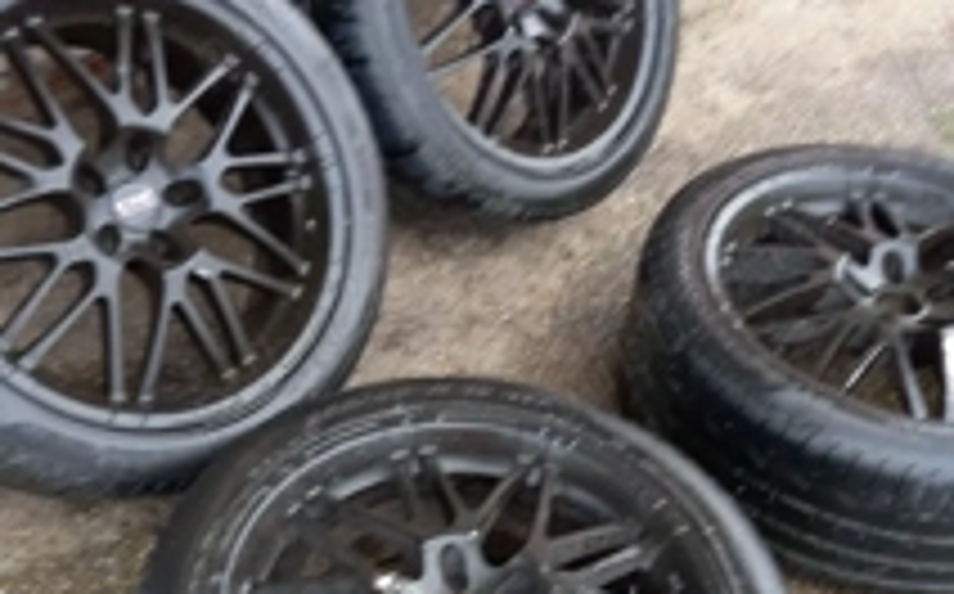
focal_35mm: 50
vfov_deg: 25.7
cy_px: 374
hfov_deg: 40.3
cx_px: 423
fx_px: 1299
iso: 64
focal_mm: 4.6
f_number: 2
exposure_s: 1/50.3
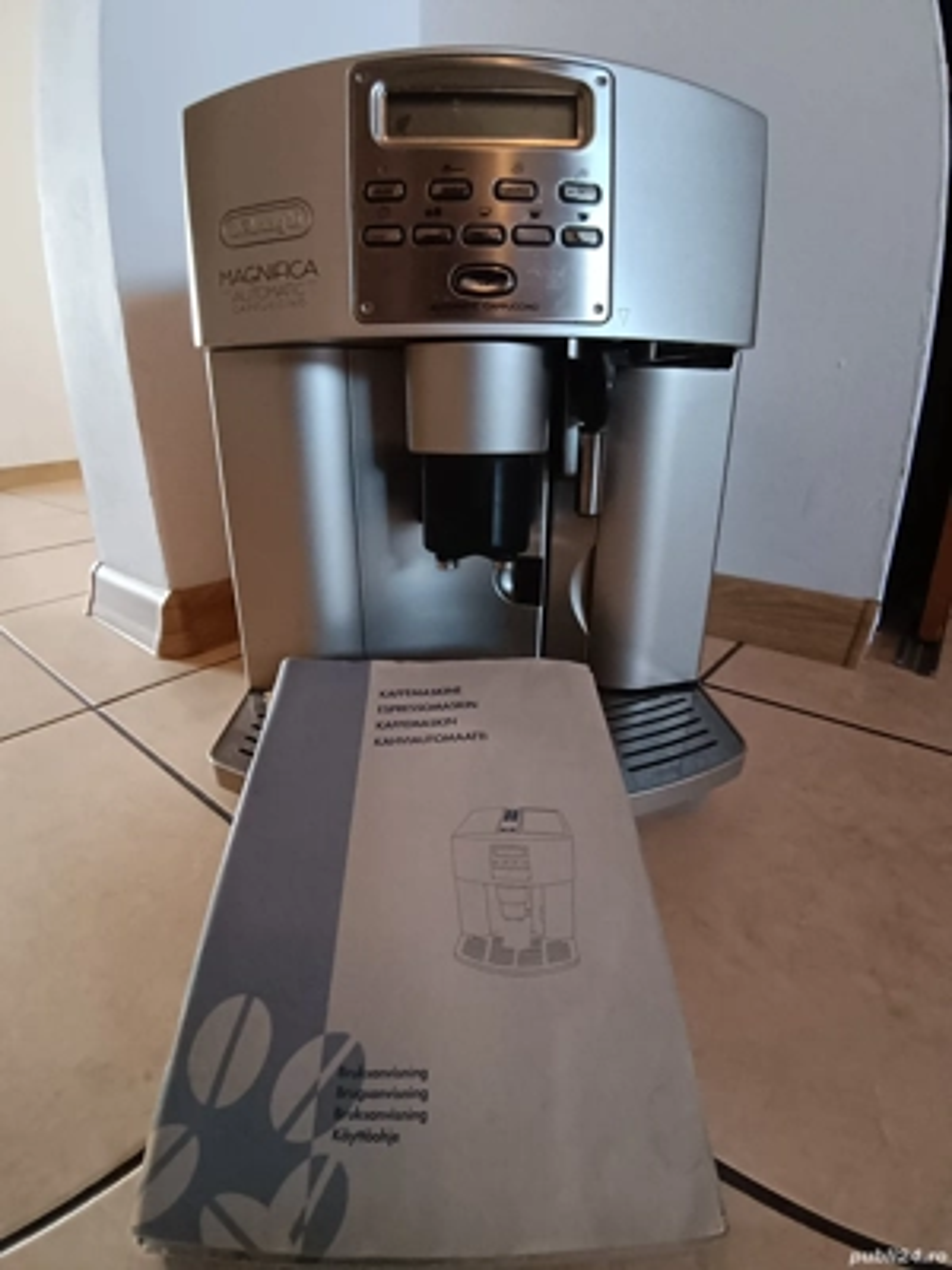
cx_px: 476
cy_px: 635
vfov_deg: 91.0
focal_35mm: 17
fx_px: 623
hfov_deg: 74.7
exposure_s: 1/50
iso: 922
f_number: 2.2
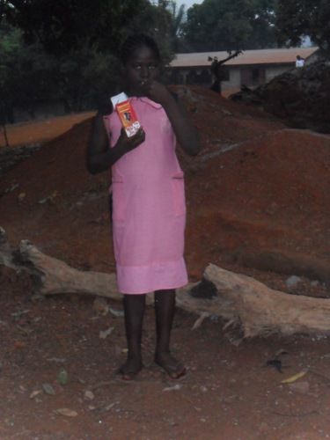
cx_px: 165
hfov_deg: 28.0
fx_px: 661
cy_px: 220
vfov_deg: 36.8
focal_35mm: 52
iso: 400
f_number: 5
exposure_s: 1/60
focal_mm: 9.3
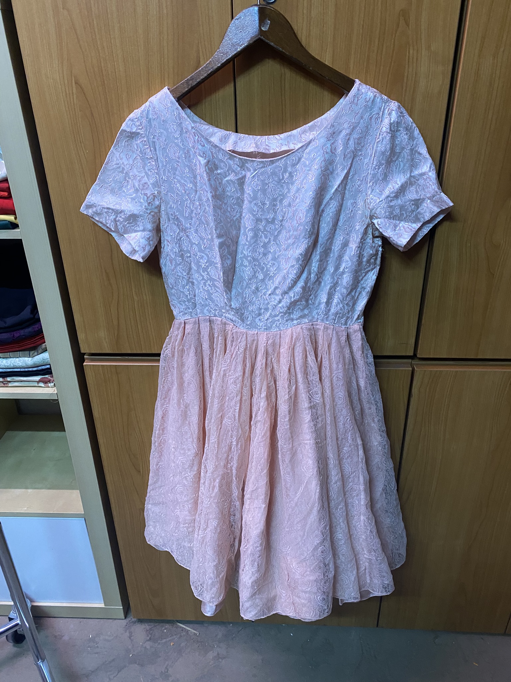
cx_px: 256
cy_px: 341
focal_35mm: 26
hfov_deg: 53.1
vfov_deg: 67.3
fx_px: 512
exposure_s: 1/33
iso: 320
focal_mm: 4.25
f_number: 1.8
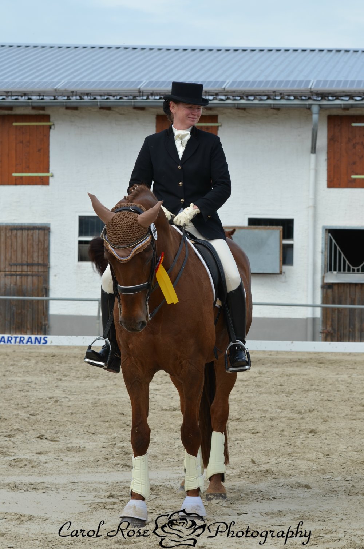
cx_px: 182
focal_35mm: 105
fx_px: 1600
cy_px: 274
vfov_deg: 19.5
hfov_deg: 13.0
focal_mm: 70
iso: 400
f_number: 5.6
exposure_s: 1/1600
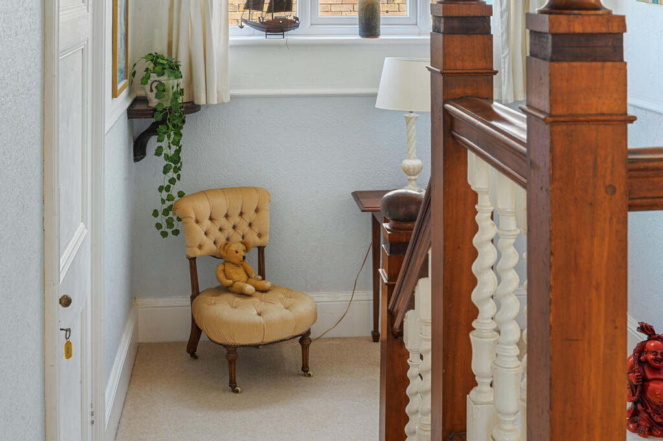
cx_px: 332
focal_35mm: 50
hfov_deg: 39.6
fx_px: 920
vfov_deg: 26.9
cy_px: 220
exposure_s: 1.6
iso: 400
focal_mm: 50
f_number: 14
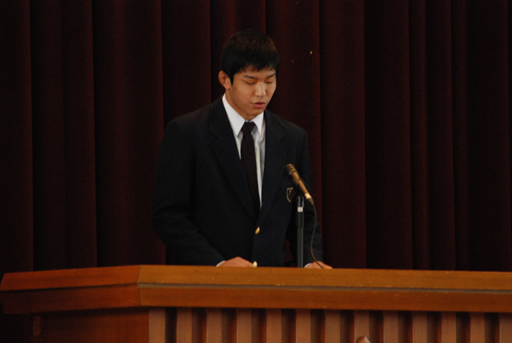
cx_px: 256
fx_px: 6409
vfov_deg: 3.1
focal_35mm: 450
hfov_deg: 4.6
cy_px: 172
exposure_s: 1/60
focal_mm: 300
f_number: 6.3
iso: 1600
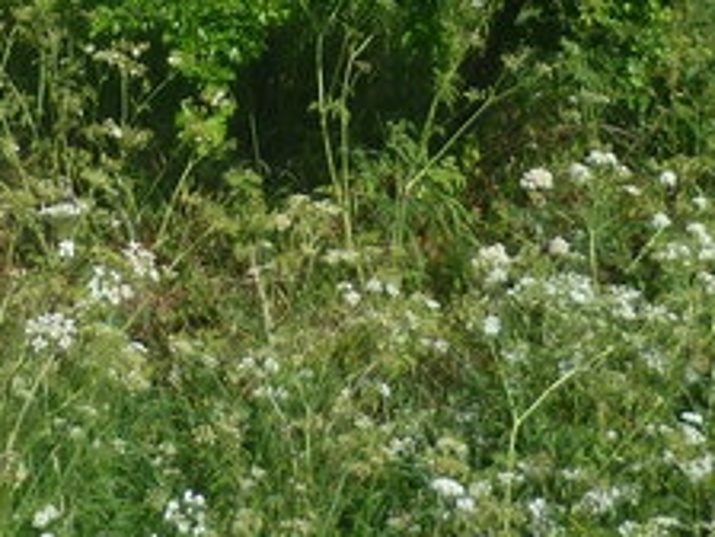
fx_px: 2066
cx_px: 201
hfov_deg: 19.5
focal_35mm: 100
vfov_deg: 13.8
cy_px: -288
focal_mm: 5
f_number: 9
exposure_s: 1/125
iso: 80
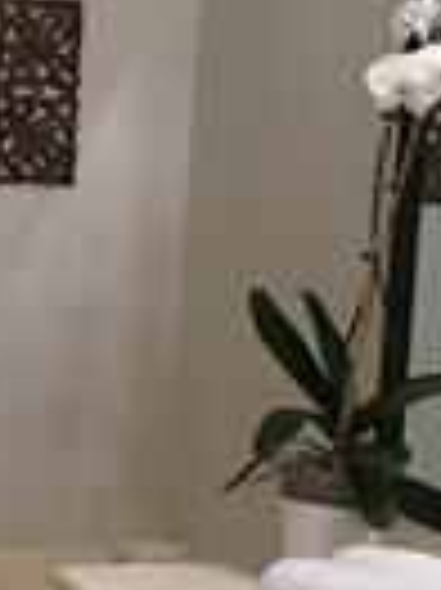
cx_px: 63
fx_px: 1803
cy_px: 342
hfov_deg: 13.8
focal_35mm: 106
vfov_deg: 18.6
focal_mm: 4.15
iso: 40
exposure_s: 1/30
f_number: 2.2
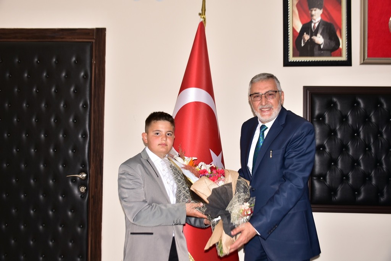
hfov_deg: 55.1
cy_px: 130
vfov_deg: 38.4
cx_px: 196
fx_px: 375
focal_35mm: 34
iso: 100
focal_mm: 23
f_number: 3.8
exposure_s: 1/60
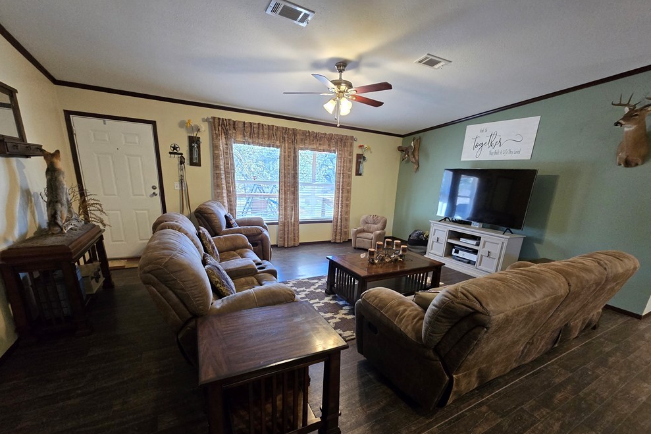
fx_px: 253
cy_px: 252
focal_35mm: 14
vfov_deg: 80.6
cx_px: 332
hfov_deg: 104.2
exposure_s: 1/60
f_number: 2.2
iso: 640
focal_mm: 2.2
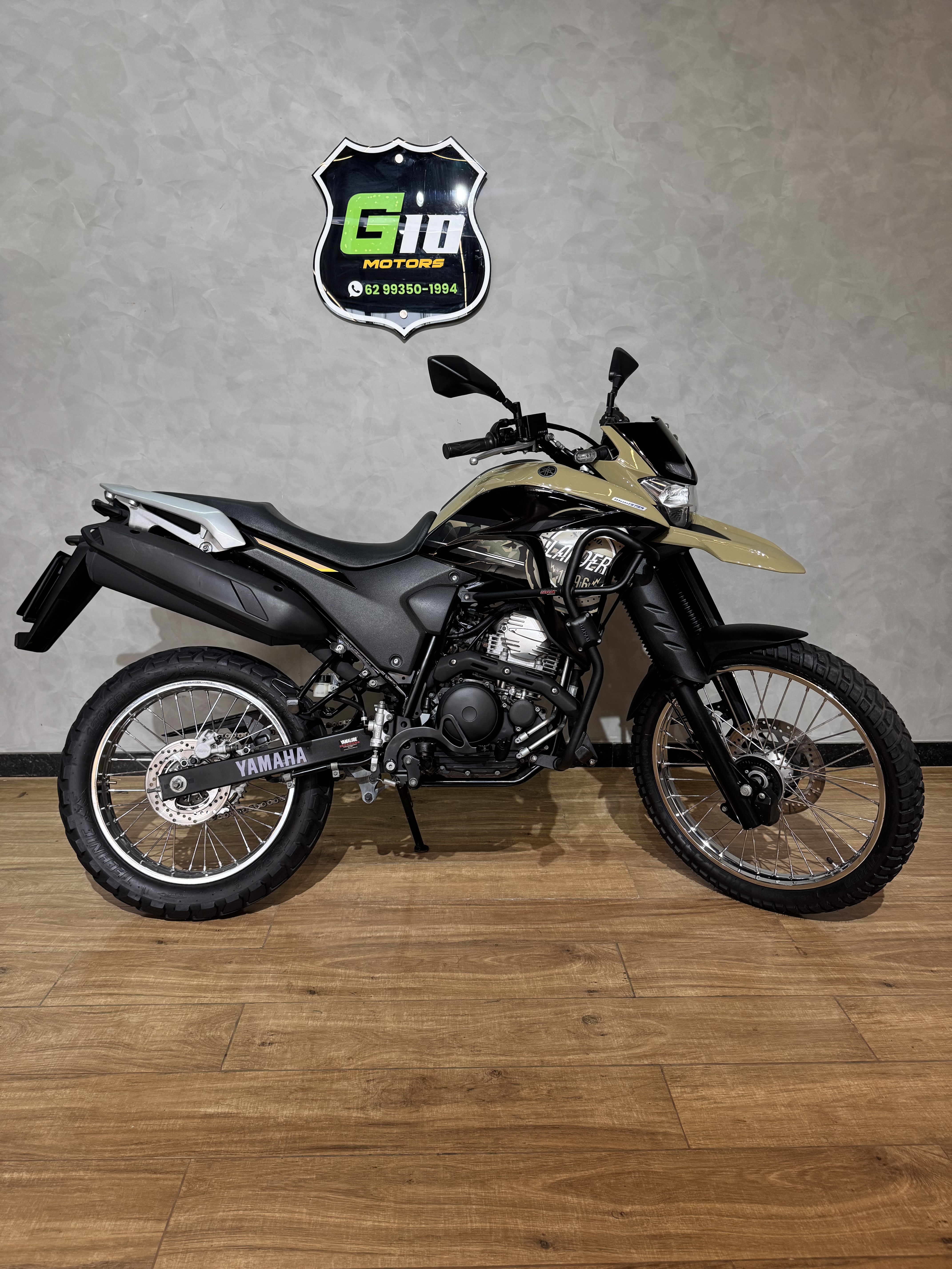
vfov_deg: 71.6
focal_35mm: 24
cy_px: 634
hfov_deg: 56.8
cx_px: 476
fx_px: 880
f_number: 1.78
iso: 200
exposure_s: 1/120
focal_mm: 6.76
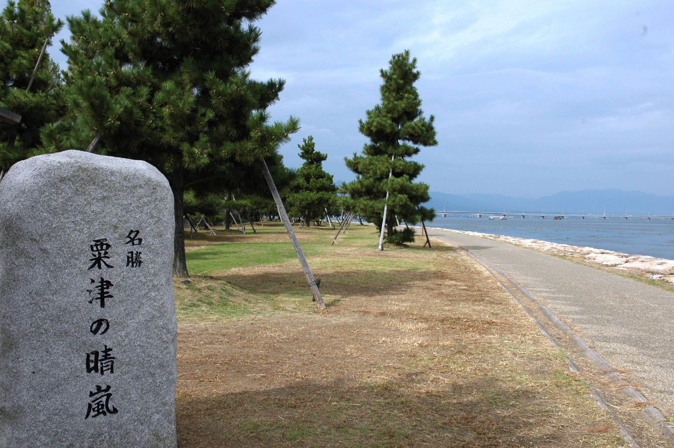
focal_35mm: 36
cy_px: 224
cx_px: 337
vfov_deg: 36.8
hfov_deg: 53.2
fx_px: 673
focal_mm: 24
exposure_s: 1/500
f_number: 11
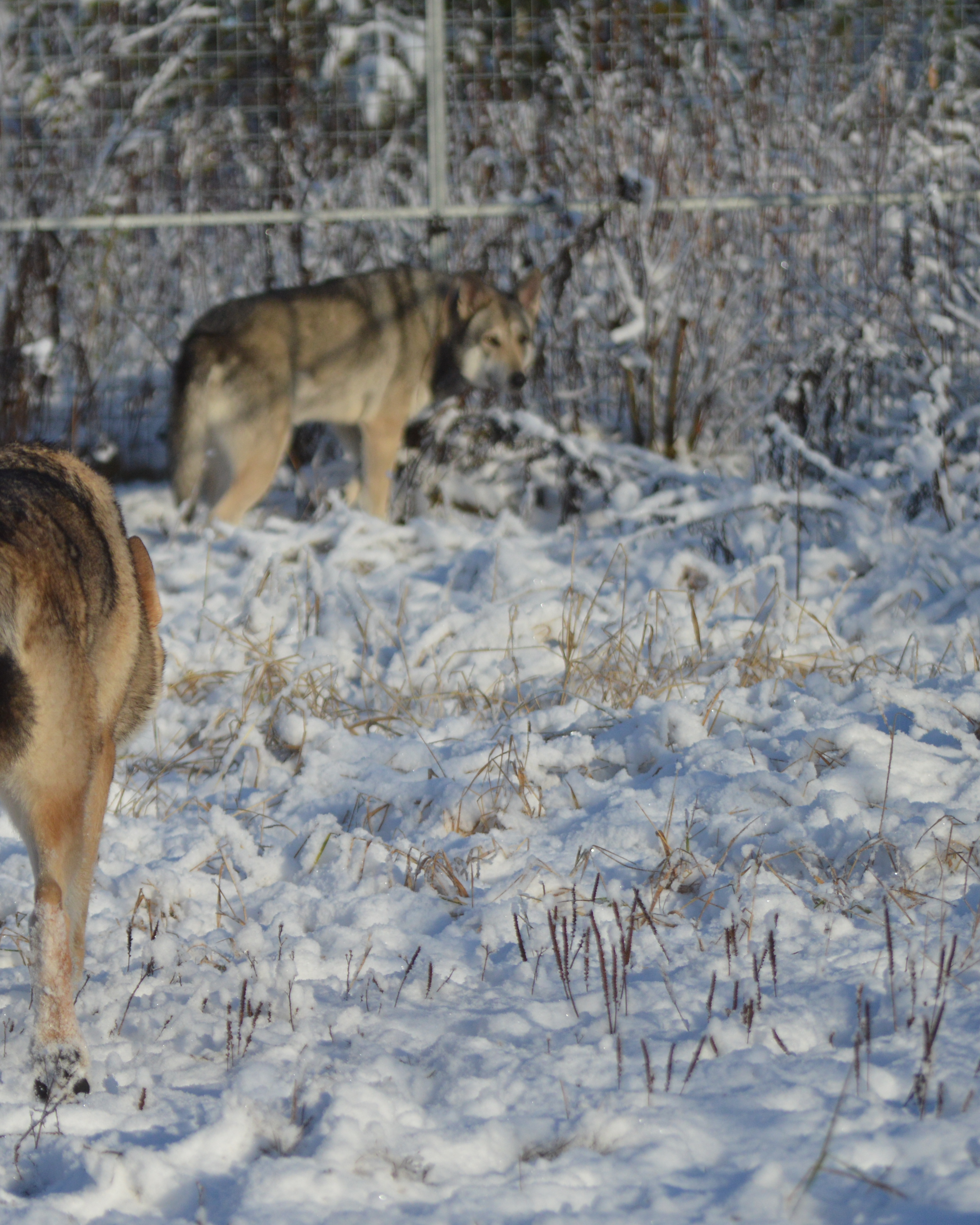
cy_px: 615
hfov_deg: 8.0
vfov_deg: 10.0
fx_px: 6997
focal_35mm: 193
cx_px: 394
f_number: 4.5
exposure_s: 1/4000
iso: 400
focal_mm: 90
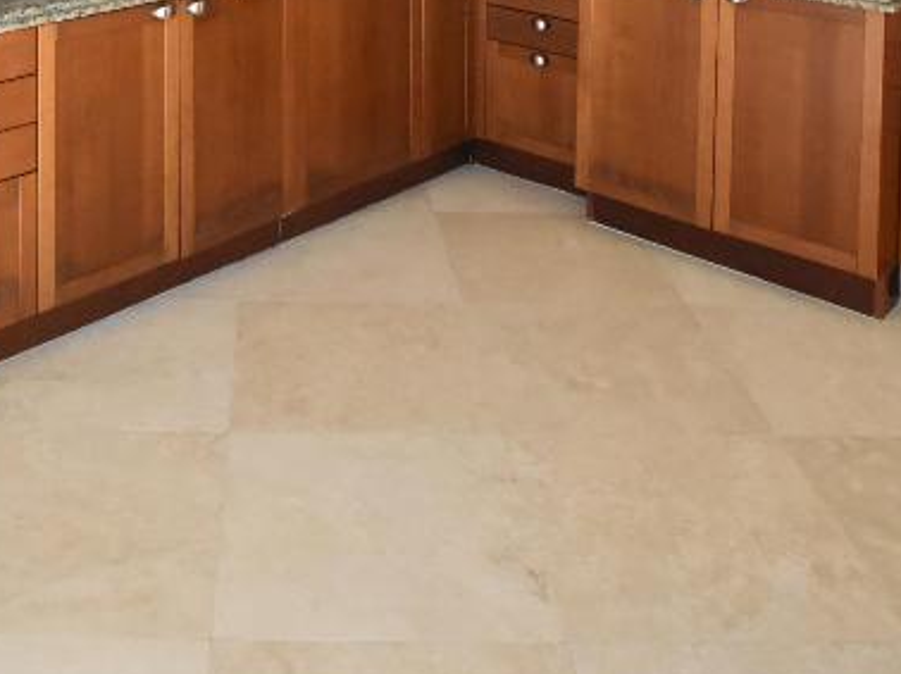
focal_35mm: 44
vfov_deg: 27.3
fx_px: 1145
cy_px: -207
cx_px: 272
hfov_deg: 42.2
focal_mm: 10
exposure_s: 1/640
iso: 2500
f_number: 5
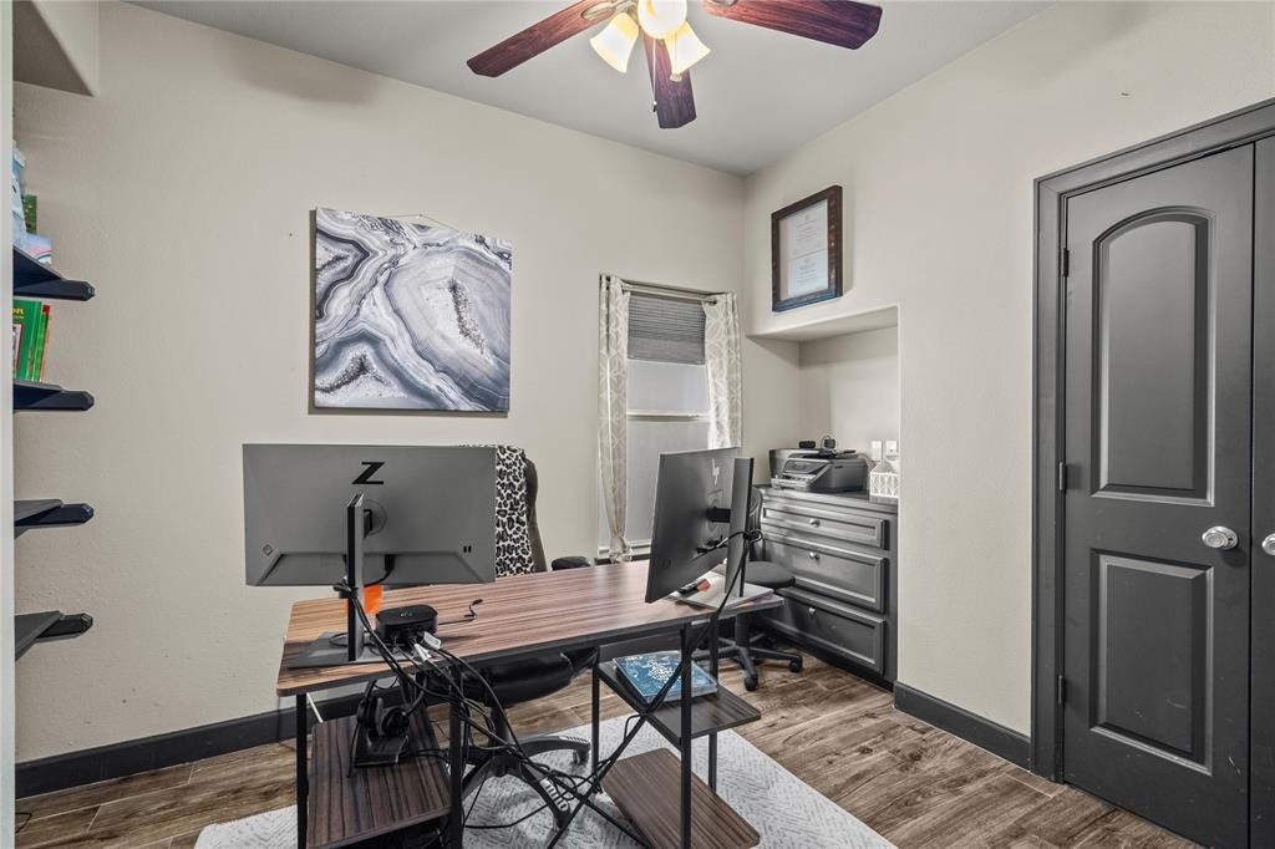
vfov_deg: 73.7
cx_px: 638
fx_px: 566
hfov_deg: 96.8
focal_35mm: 16
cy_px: 424
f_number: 8
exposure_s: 2
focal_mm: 16
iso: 1250
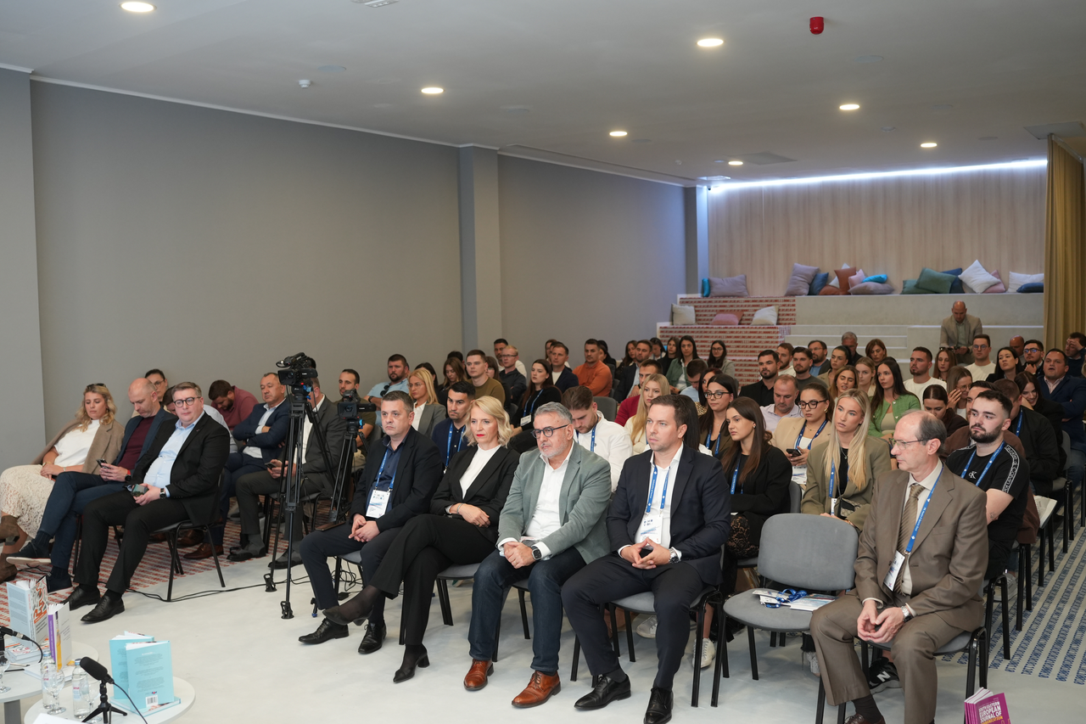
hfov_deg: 54.4
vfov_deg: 37.8
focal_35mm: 35
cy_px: 362
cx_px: 543
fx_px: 1056
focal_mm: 35
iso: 1250
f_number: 2.8
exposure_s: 1/200
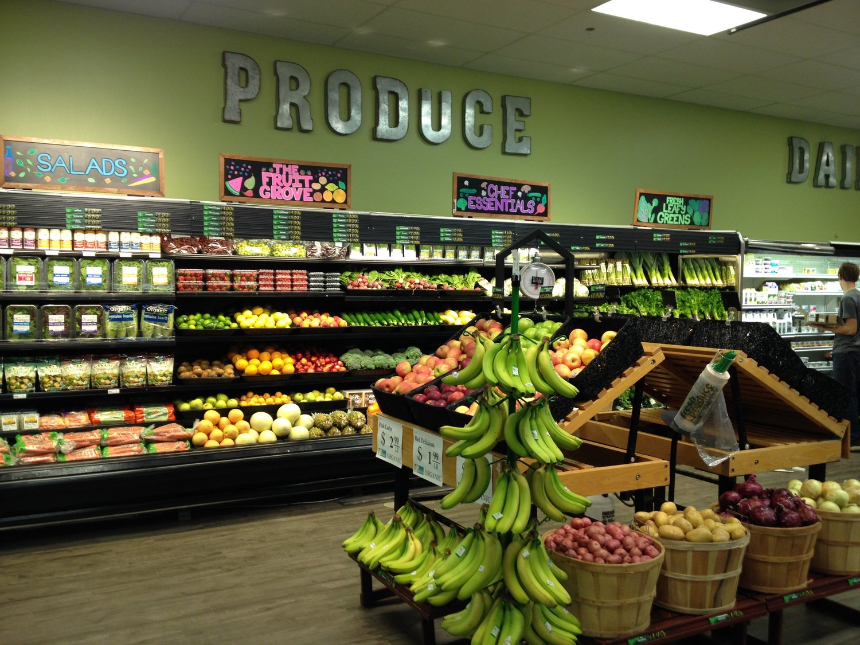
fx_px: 870
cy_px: 322
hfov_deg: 52.6
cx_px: 430
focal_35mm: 35
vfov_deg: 40.7
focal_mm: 4.28
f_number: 2.4
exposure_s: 1/20
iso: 64
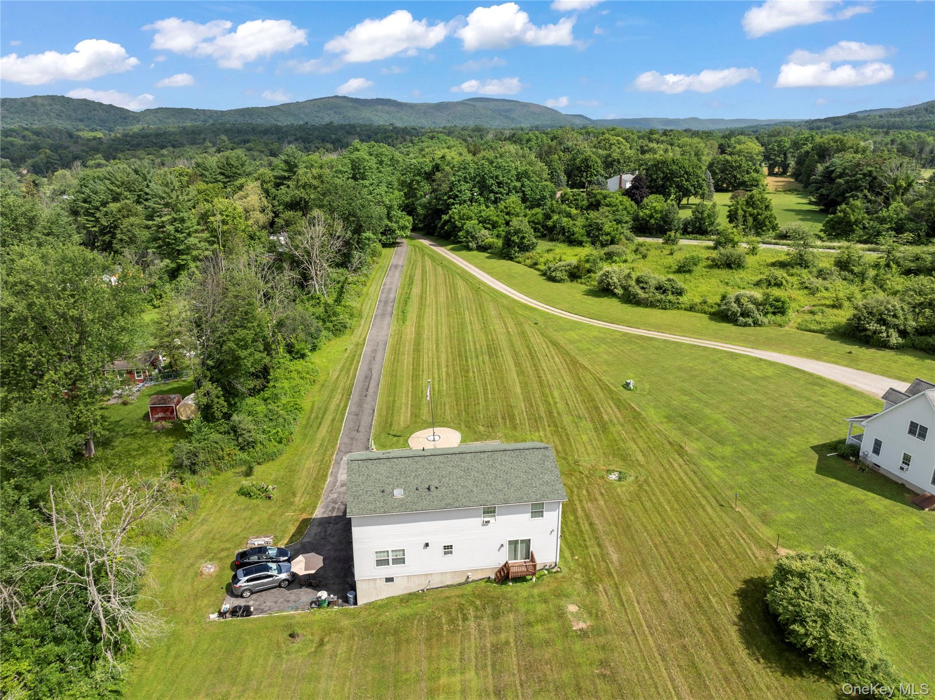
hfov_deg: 71.6
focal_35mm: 24
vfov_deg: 56.8
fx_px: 648
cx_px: 468
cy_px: 350
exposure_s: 1/60
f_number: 2.8
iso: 100
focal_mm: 12.29
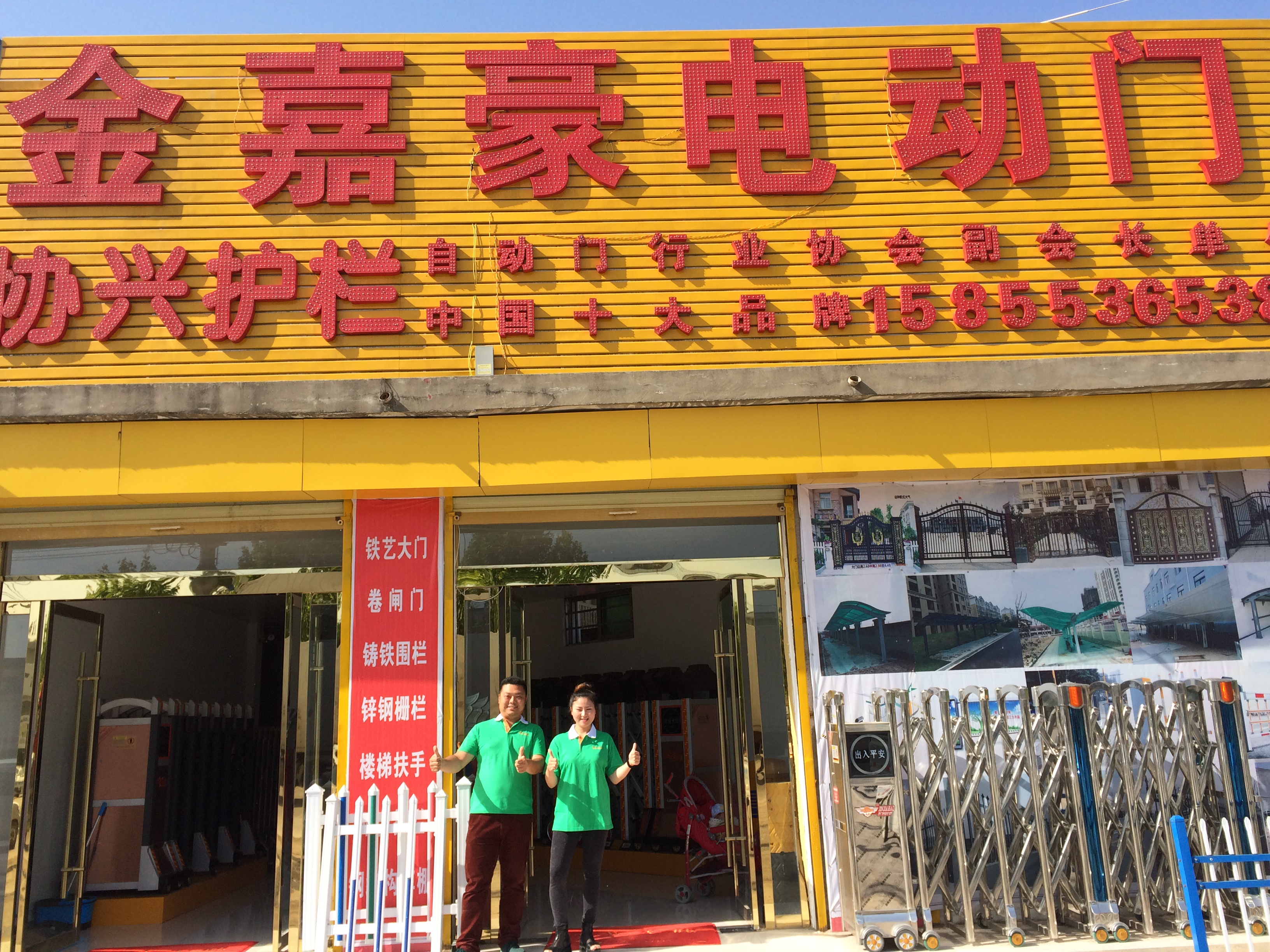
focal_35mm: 29
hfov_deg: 61.7
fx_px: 1064
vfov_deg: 48.2
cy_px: 476
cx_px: 635
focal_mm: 4.15
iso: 32
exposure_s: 1/1208
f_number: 2.2
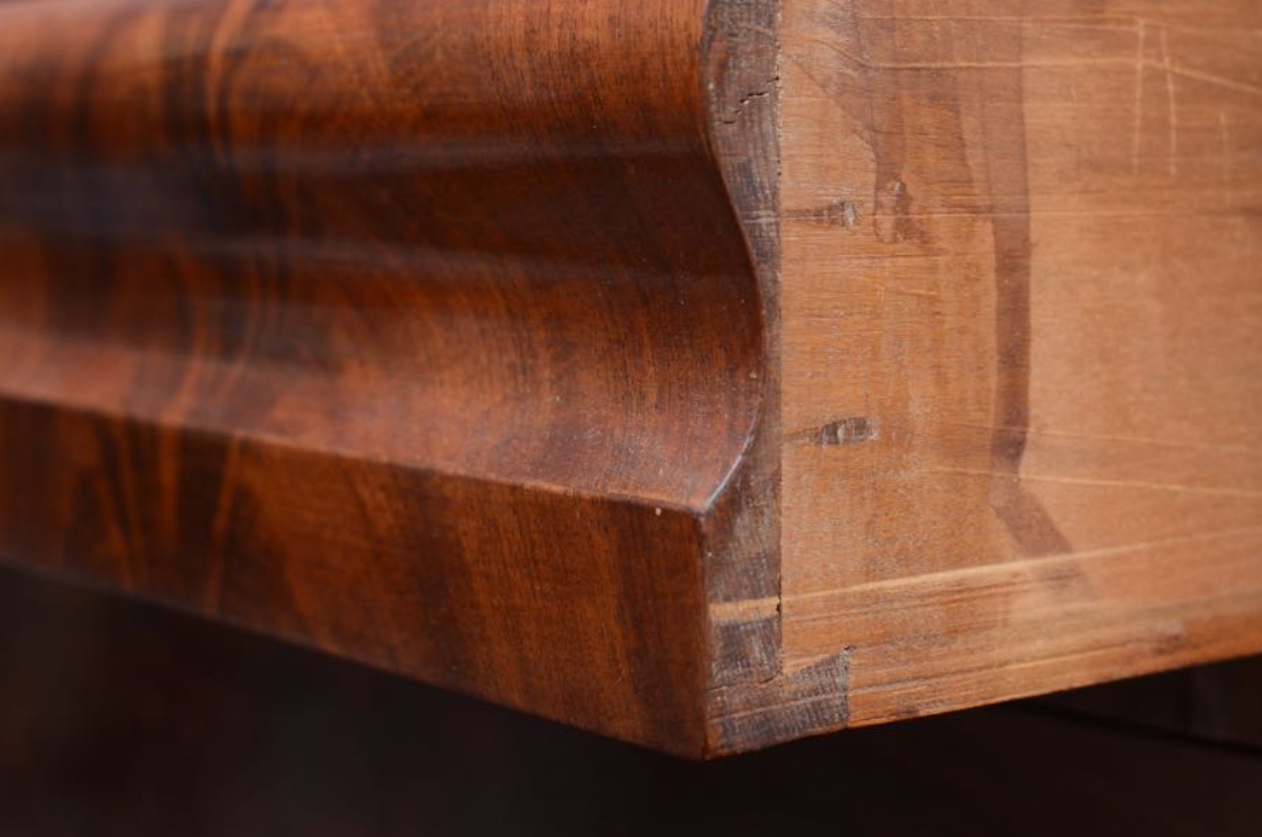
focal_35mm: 76
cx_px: 783
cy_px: 312
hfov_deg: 26.7
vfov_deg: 17.9
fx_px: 2650
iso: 800
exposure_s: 1/125
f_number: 4
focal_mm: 35
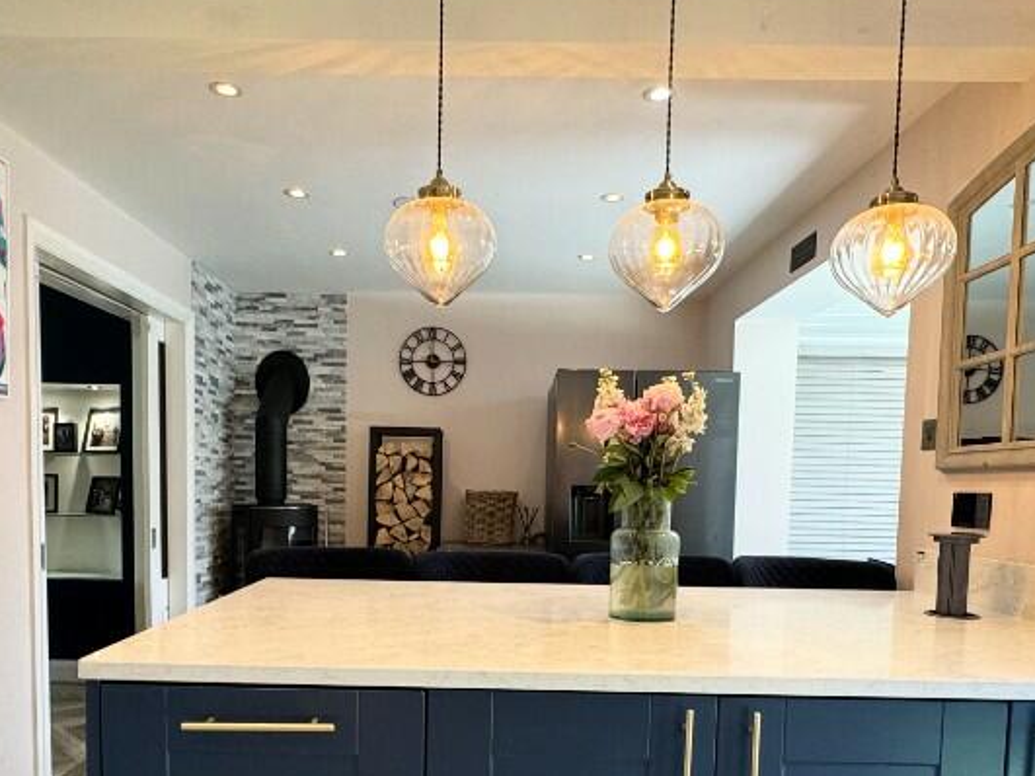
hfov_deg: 65.3
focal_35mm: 27
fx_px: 807
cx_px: 483
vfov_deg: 50.1
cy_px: 536
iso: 100
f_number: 2.2
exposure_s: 1/100
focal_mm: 2.22
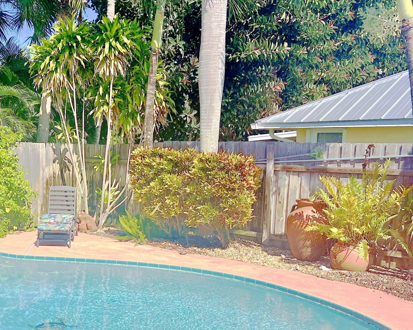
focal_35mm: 44
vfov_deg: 33.9
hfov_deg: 40.7
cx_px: 98
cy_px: 210
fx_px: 538
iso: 50
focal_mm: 5.7
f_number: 1.5
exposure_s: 1/4630
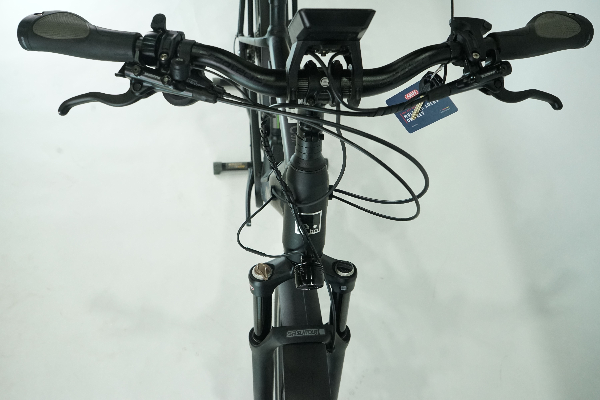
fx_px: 517
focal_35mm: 31
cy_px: 200
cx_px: 300
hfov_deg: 60.3
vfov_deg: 42.3
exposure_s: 1/200
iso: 2500
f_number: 8
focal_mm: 31
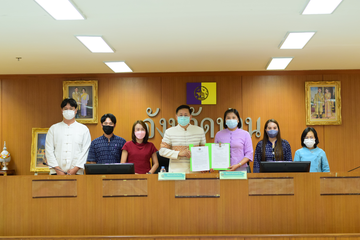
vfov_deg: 18.2
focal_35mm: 75
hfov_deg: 27.0
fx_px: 750
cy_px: 120
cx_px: 180
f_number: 3.2
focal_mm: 50
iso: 1000
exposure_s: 1/200
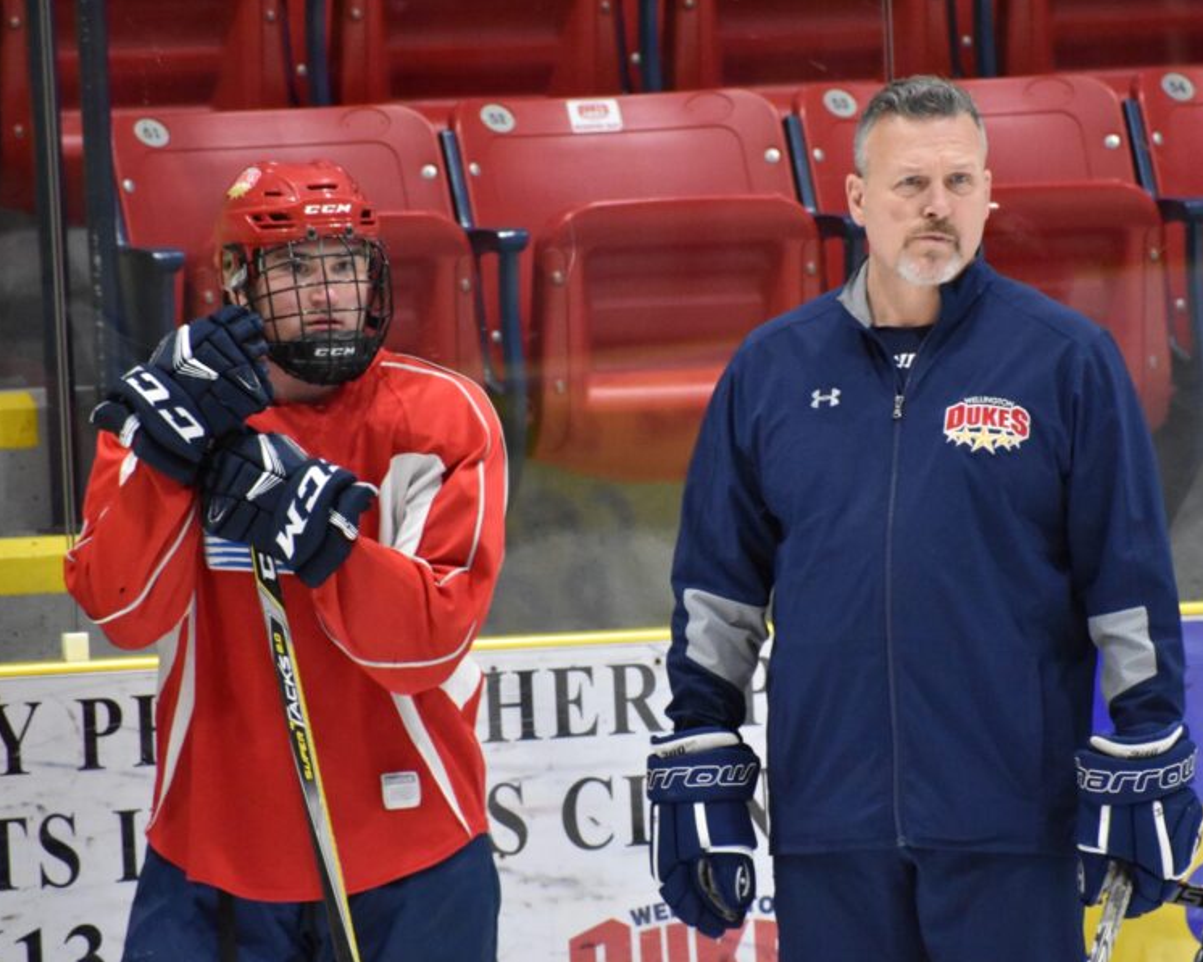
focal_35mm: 580
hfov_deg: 3.3
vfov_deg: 2.7
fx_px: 20653
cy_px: 520
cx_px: 661
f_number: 6.3
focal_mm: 300
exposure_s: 1/200
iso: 5000
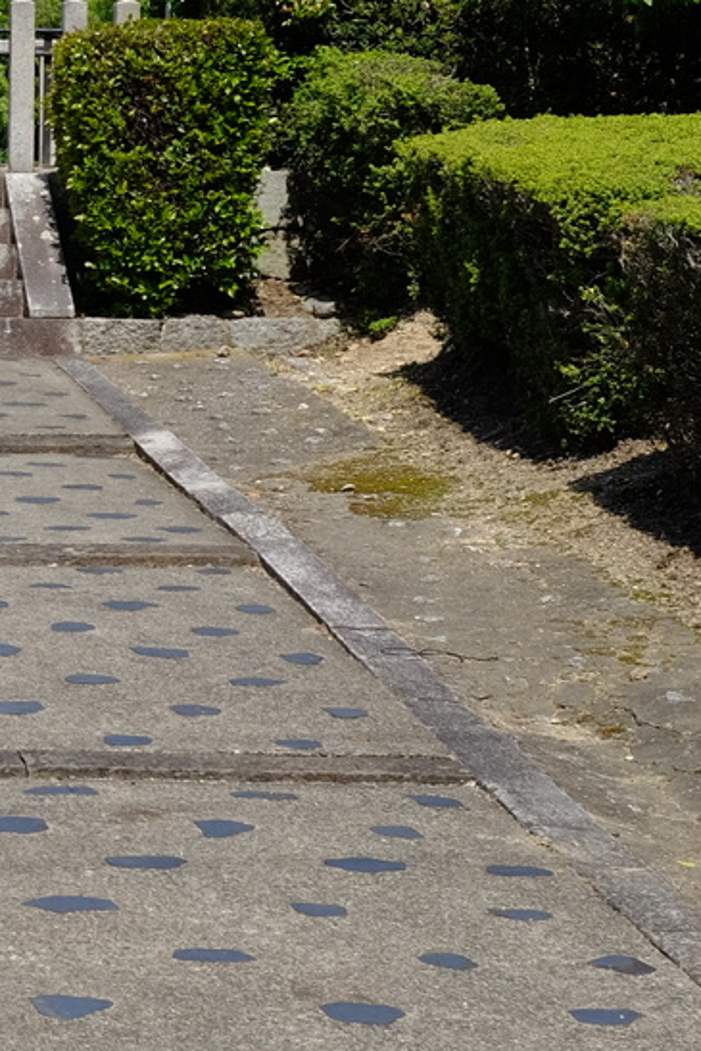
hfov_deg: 11.0
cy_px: 272
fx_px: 3415
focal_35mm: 117
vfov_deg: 17.4
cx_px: -526
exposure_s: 1/300
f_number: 8
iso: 200
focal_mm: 26.5
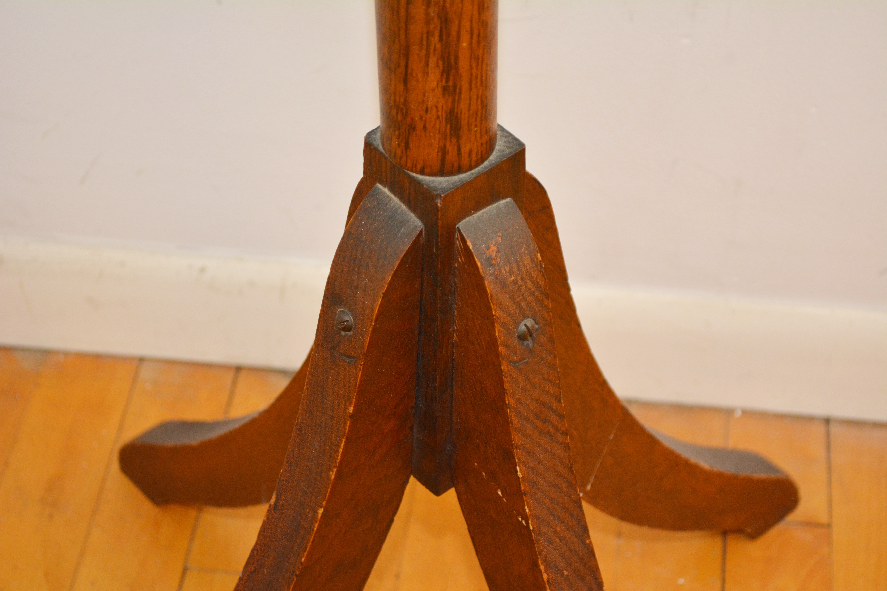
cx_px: 444
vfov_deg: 16.6
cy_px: 296
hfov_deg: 24.6
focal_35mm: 82
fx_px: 2033
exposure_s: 1/60
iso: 900
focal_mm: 55
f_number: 5.6
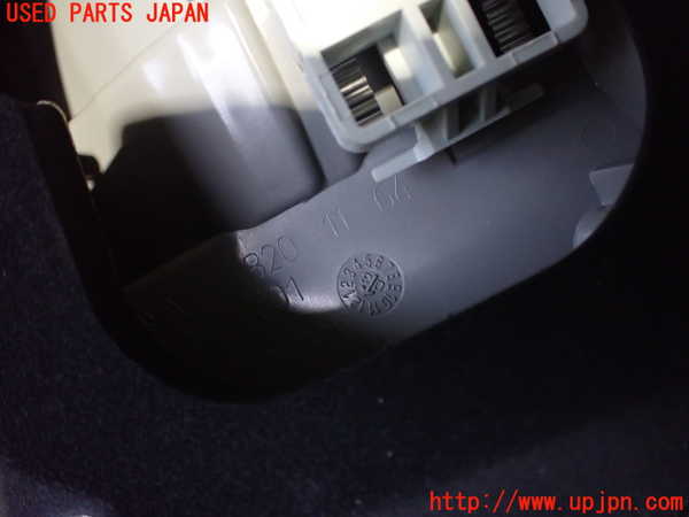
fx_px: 597
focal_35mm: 30
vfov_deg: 46.8
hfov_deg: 60.0
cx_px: 344
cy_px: 258
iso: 1000
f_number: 2.3
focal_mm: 5.4
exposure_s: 1/30
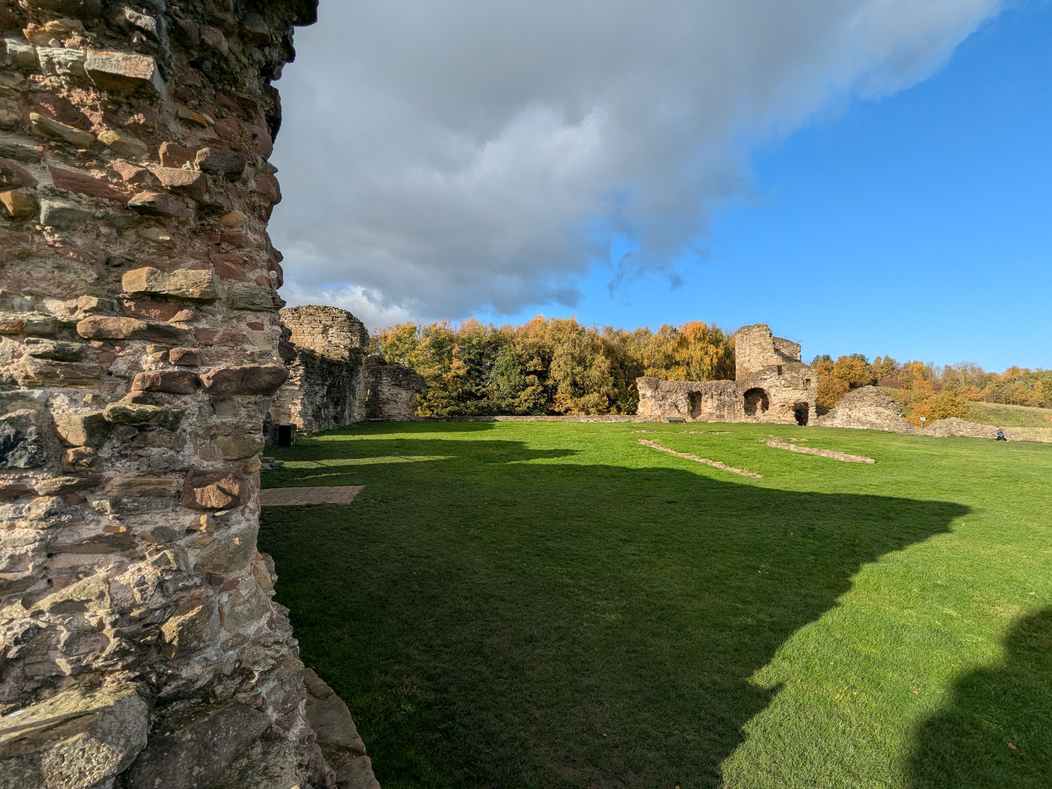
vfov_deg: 78.1
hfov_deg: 94.5
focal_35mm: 16
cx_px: 526
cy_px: 394
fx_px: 486
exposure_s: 1/1408
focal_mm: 2.35
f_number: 2.2
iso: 48
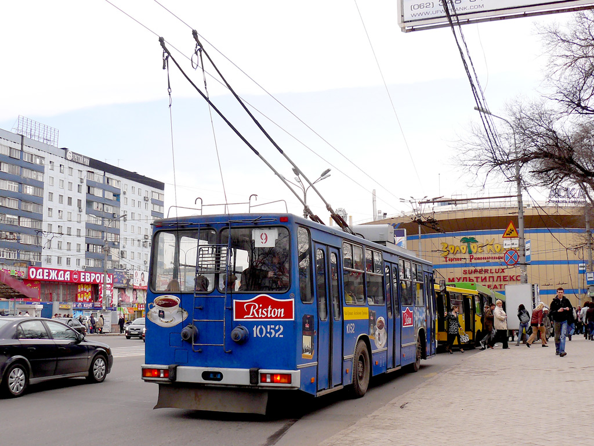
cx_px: 297
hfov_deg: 51.4
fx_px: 618
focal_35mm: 36
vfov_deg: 39.7
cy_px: 223
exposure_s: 1/500
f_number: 3.6
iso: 100
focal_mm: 6
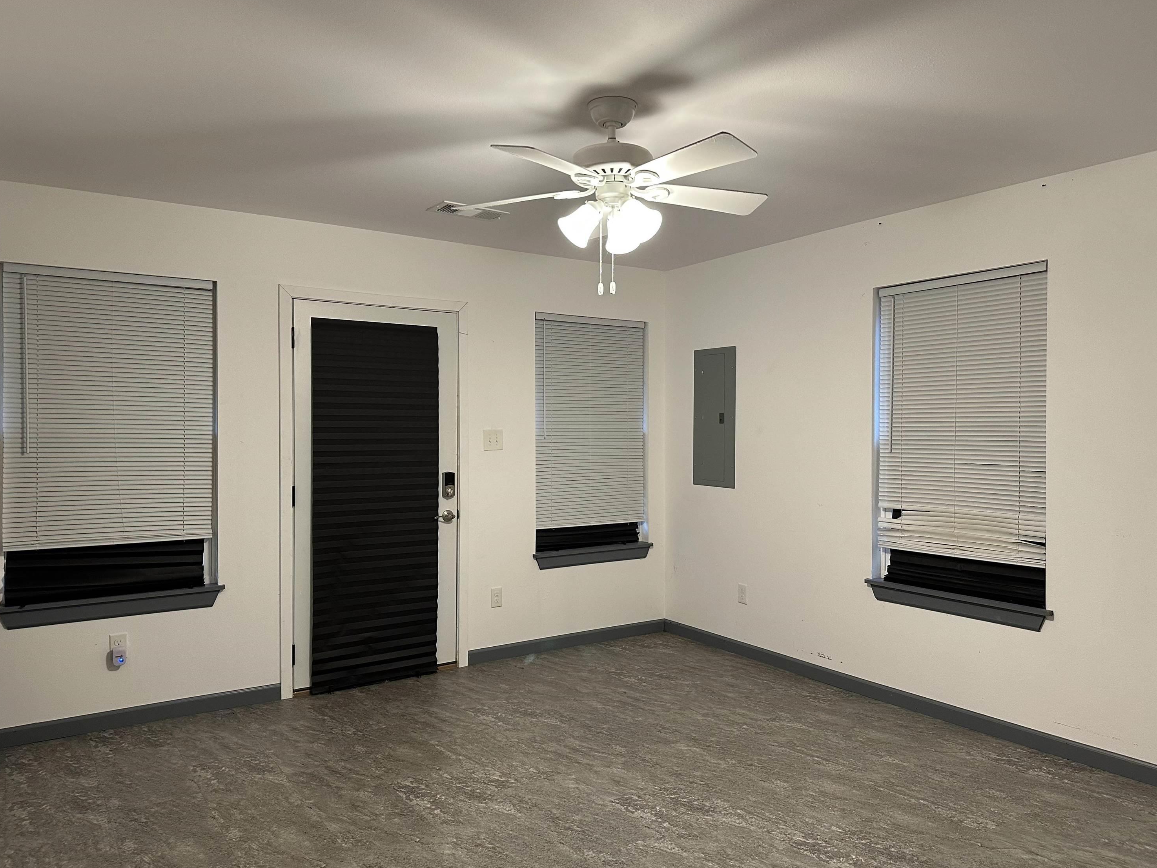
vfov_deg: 54.9
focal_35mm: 25
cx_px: 585
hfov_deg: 69.4
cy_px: 434
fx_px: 836
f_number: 1.78
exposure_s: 1/60
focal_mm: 6.86
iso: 250
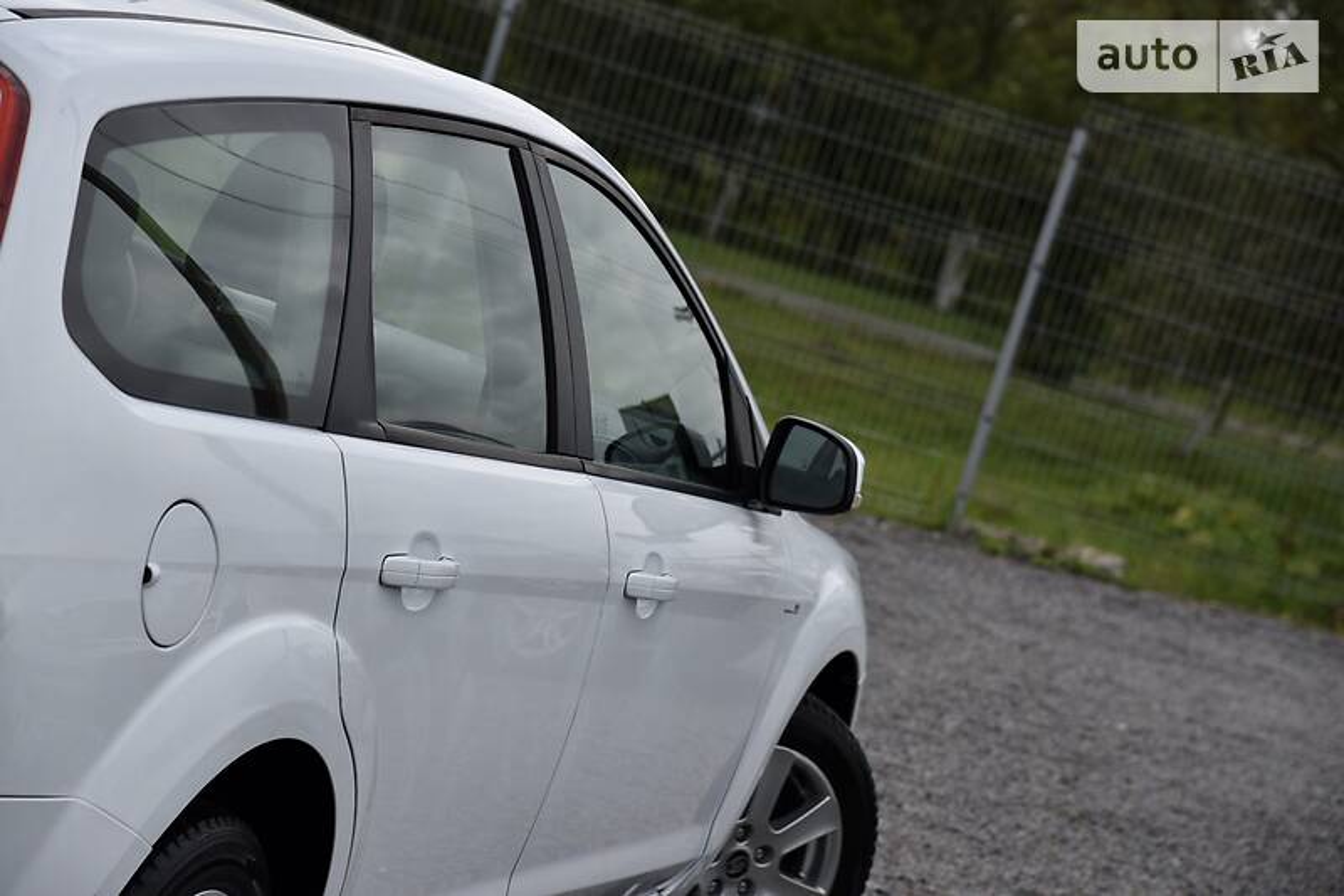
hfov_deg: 17.1
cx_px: 672
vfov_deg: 11.4
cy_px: 448
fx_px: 4479
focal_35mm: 120
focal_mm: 120
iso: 200
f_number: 6.3
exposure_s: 1/640
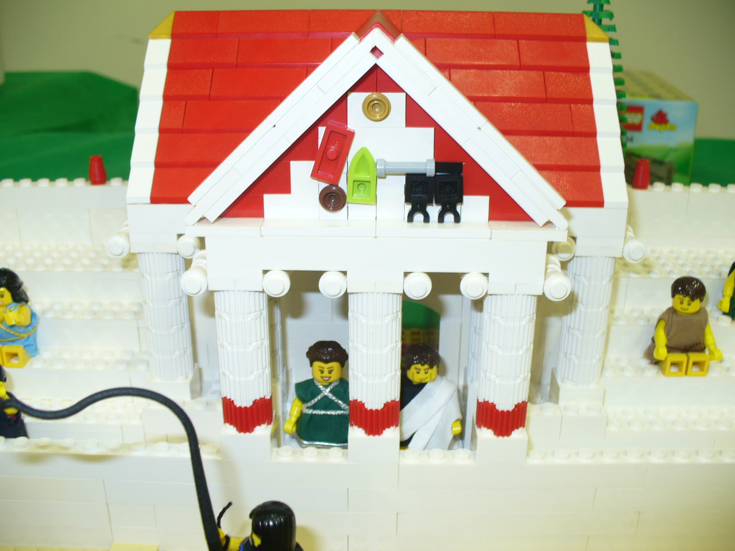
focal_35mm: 37
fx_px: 786
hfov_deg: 50.1
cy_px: 276
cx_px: 368
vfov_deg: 38.7
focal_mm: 6.1
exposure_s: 1/10
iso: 80
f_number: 2.8
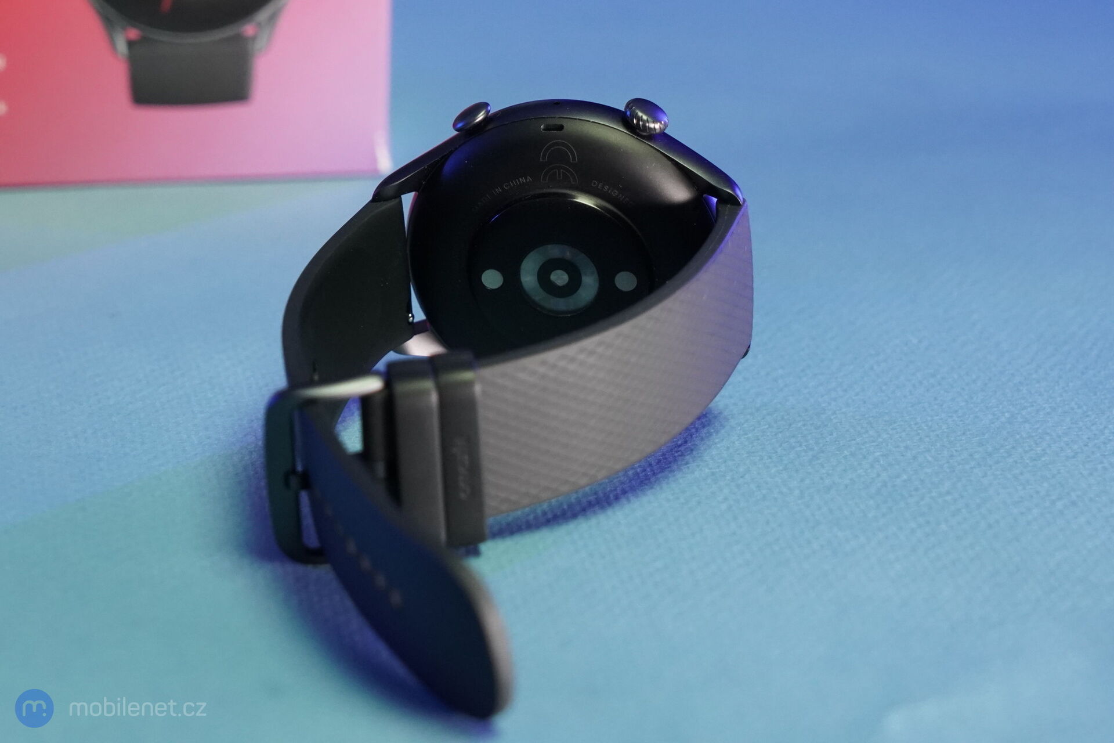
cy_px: 372
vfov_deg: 19.5
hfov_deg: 28.8
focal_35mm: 70
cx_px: 557
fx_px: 2166
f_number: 7.1
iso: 3200
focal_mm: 70
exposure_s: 1/160
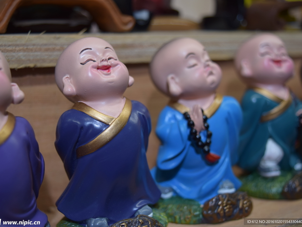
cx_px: 141
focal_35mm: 58
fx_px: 502
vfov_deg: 25.4
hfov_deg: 33.5
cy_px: 113
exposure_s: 1/200
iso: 200
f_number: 4.5
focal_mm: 35
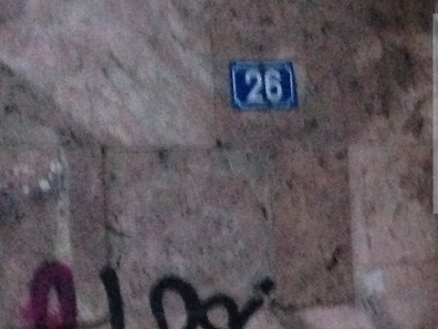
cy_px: 177
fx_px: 1721
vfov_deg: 10.9
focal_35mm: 136
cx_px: 713
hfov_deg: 13.4
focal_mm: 4.13
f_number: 2.4
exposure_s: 1/15
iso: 640
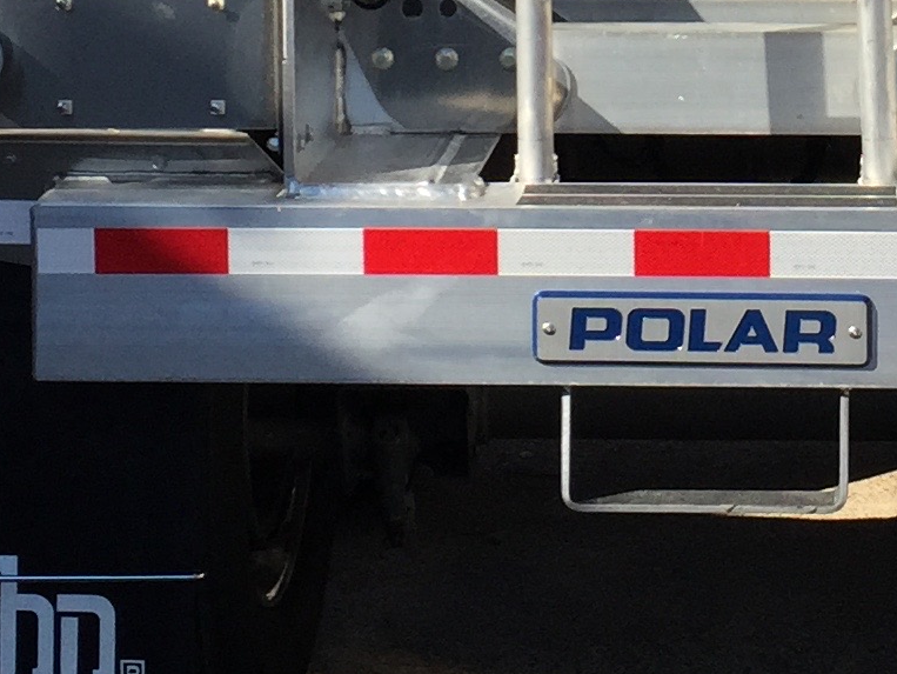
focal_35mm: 124
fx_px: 3215
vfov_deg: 11.5
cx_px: 674
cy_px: -341
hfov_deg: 15.8
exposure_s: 1/1647
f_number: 2.2
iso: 32
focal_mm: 4.15
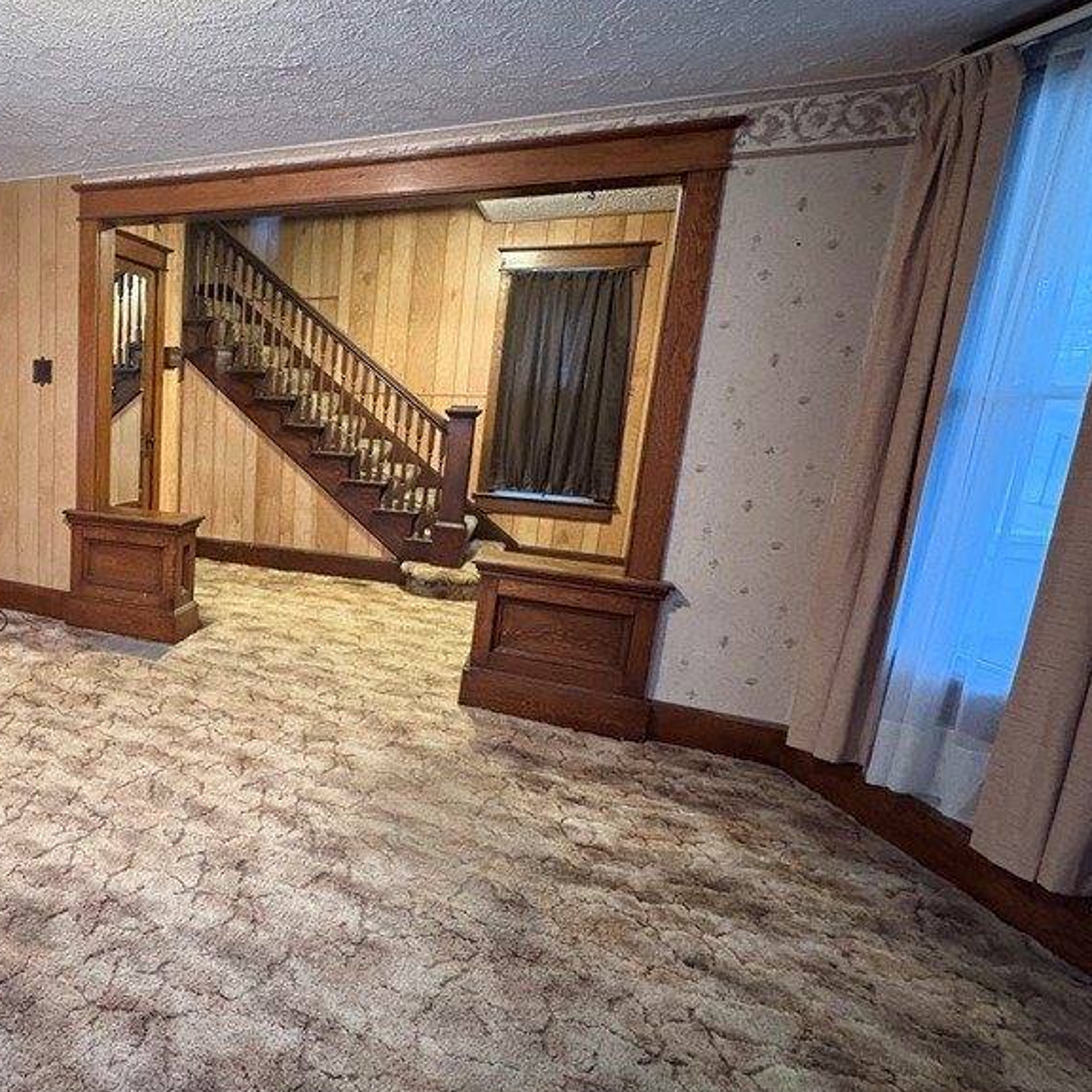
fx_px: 785
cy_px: 537
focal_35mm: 22
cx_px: 155
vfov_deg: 69.6
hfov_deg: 61.2
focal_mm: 2.22
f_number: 2.2
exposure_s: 1/30
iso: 800
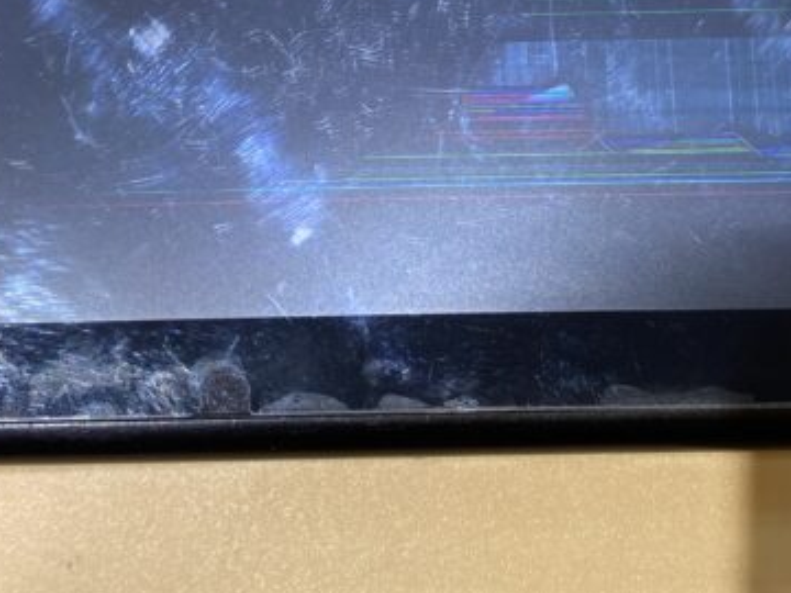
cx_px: 461
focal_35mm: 74
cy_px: 11
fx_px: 1691
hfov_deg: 26.3
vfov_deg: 19.4
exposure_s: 1/120
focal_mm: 4.25
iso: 32
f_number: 1.8
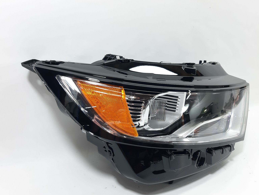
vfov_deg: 46.8
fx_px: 224
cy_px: 105
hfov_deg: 60.0
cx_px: 127
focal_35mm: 30
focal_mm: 3.93
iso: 80
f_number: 1.7
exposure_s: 1/50
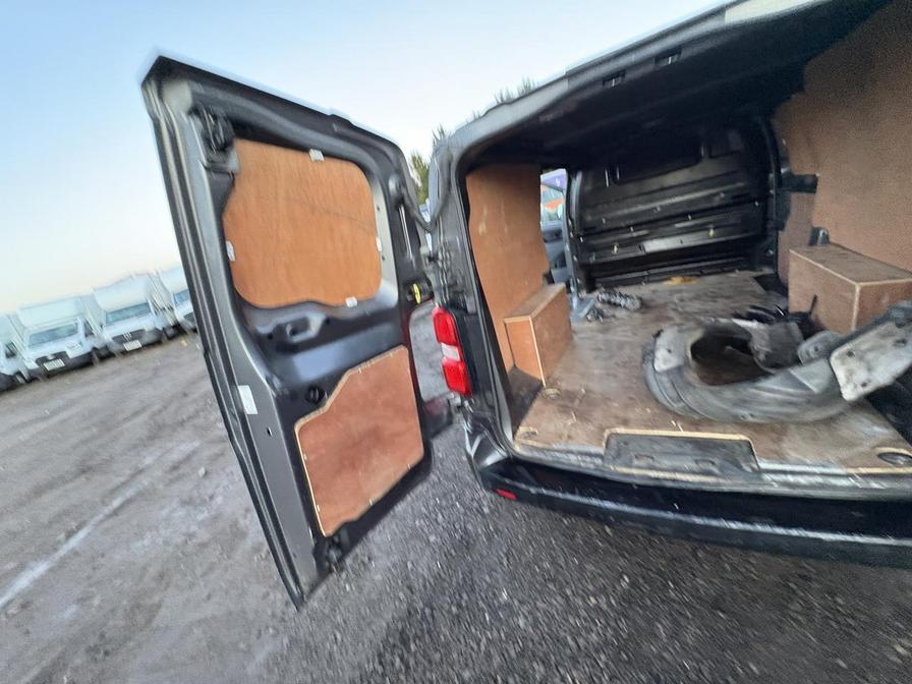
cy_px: 342
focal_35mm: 14
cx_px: 456
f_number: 2.2
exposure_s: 1/60
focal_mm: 2.22
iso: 500
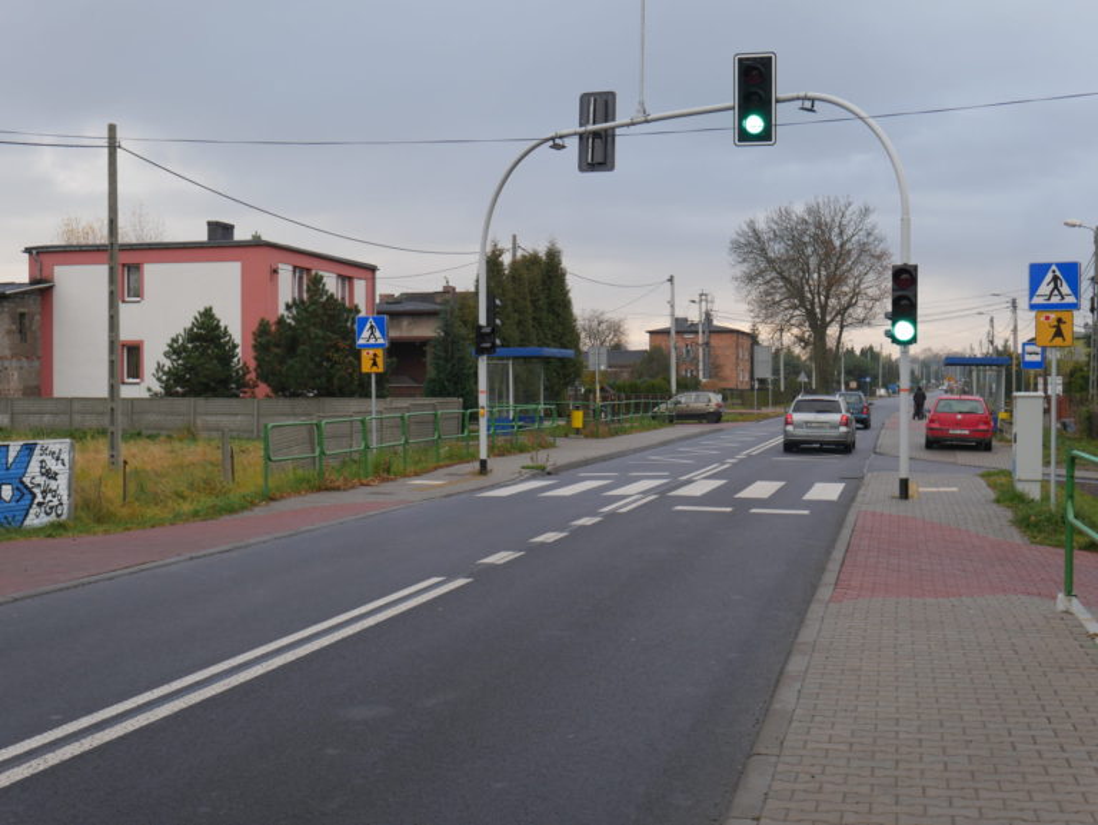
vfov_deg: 30.3
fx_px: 1523
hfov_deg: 39.6
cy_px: 412
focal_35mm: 48
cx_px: 549
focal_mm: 24
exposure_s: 1/125
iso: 200
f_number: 6.3
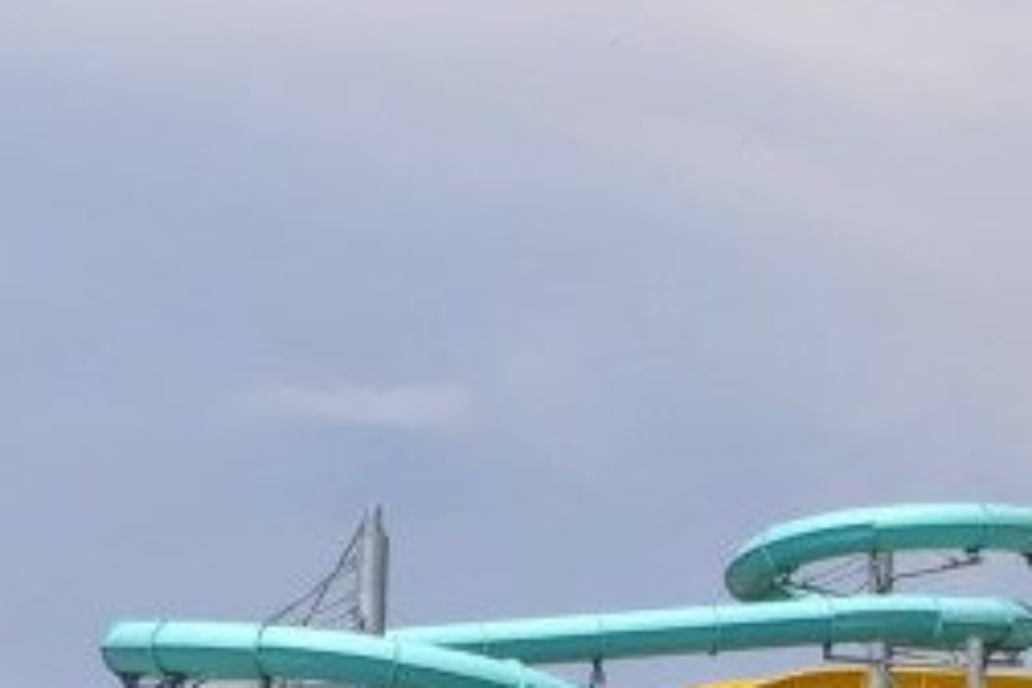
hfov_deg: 12.1
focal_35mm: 164
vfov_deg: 8.3
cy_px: 864
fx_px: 4701
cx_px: -416
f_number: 9
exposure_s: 1/320
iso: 100
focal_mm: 24
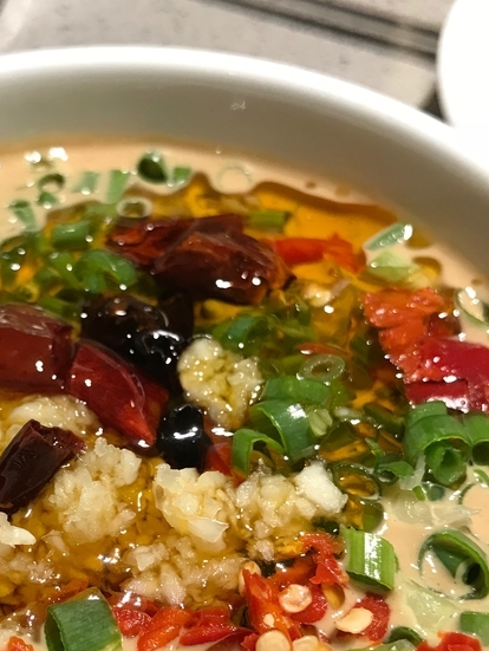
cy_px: 419
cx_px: 111
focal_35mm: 52
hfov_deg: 27.6
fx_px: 978
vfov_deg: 36.5
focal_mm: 3.99
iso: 40
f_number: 1.8
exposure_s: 1/33
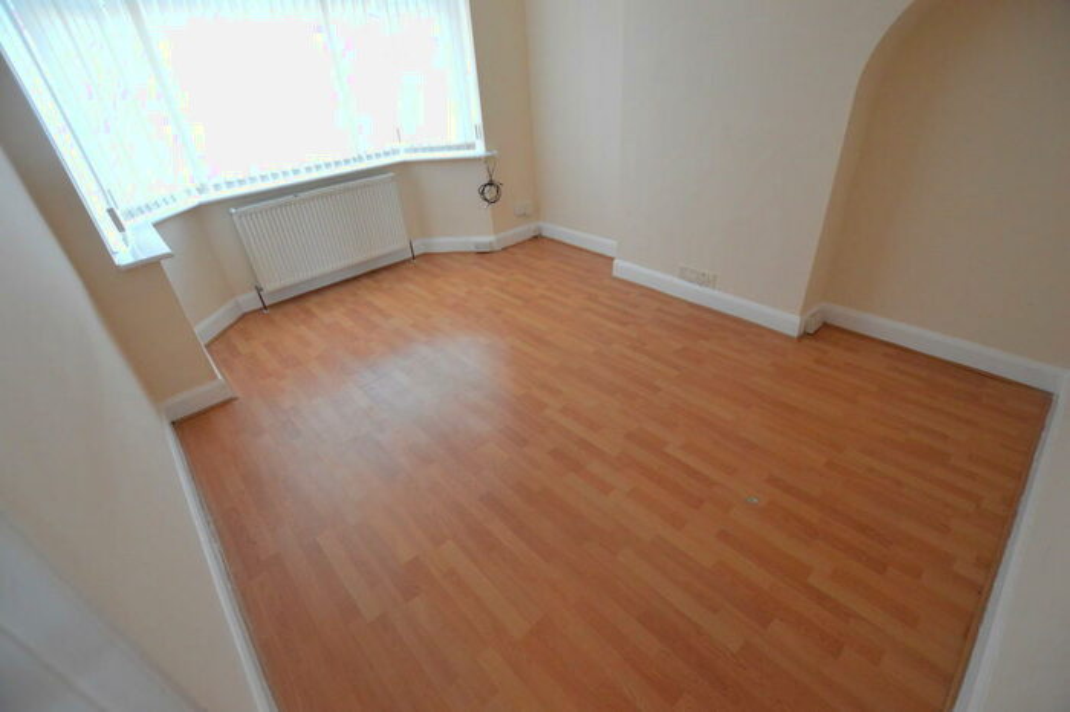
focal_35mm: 15
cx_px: 535
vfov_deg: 77.3
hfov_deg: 100.4
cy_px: 356
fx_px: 446
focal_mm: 10
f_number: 3.5
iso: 3200
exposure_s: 1/250
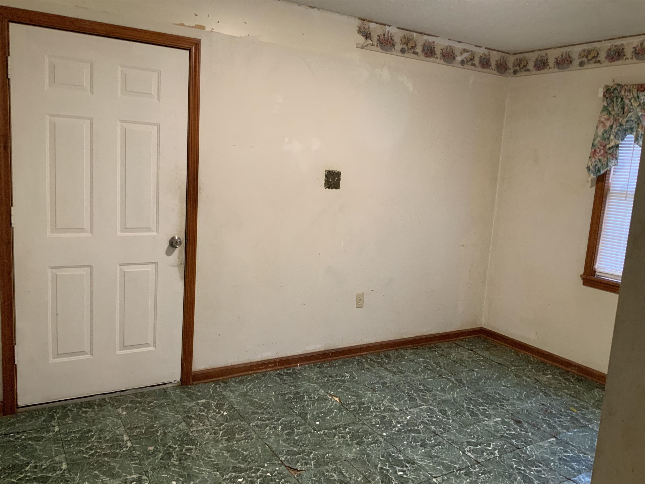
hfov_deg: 61.7
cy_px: 242
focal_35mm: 29
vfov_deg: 48.2
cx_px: 322
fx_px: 540
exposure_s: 1/60
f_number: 1.8
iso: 200
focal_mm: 3
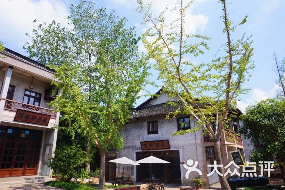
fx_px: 190
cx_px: 142
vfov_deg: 53.2
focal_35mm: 24
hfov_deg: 73.7
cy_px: 95
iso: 100
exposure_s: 1/80
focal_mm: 16
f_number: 13
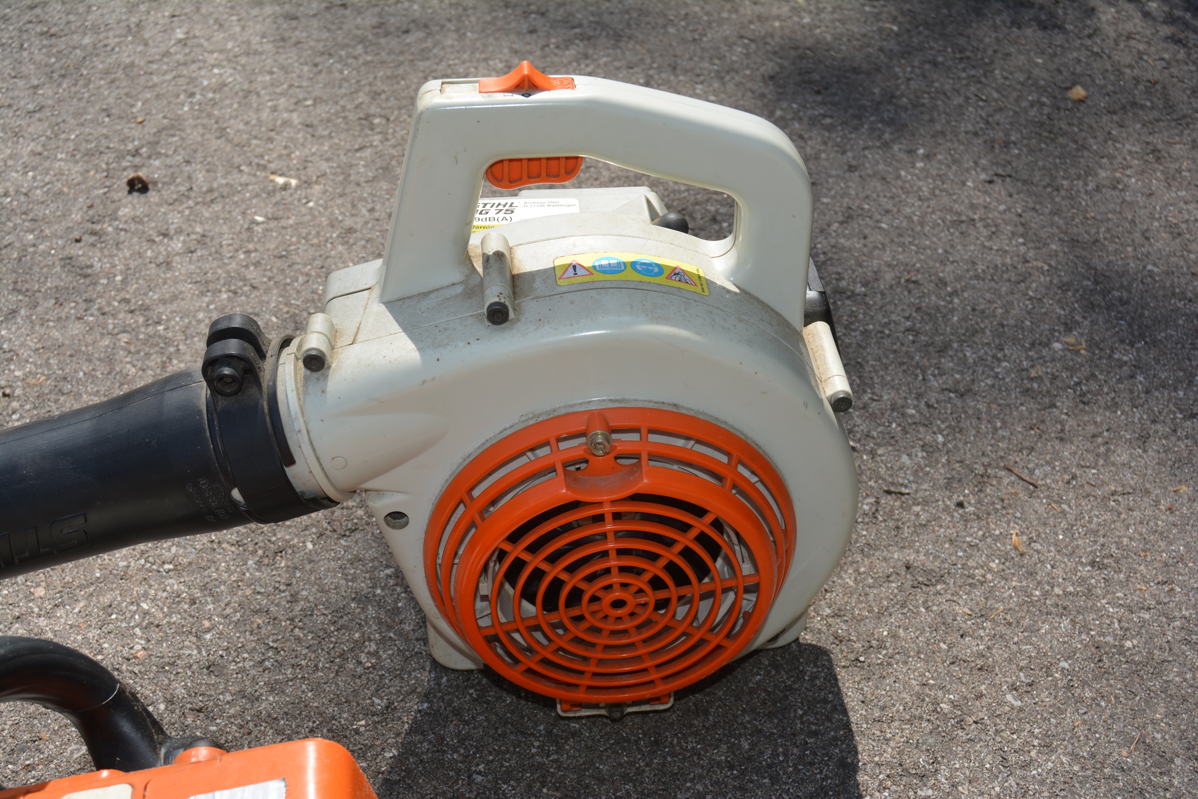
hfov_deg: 43.6
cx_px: 599
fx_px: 1497
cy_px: 400
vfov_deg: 29.9
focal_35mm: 45
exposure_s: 1/200
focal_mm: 30
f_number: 7.1
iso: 100
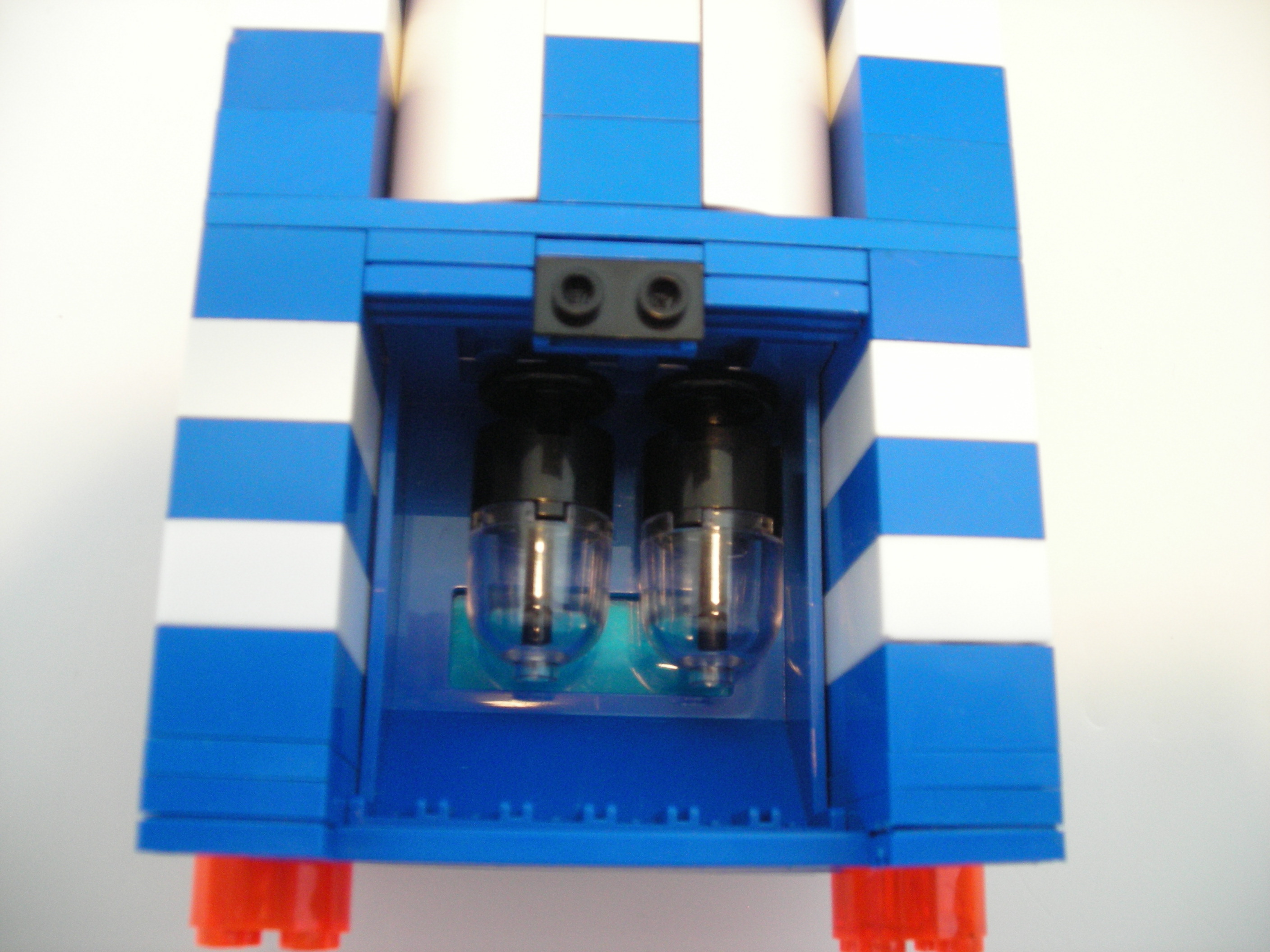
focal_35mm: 38
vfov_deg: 37.7
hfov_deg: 49.0
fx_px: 1394
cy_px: 476
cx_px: 635
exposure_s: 1/4
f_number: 3.2
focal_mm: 6.3
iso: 200
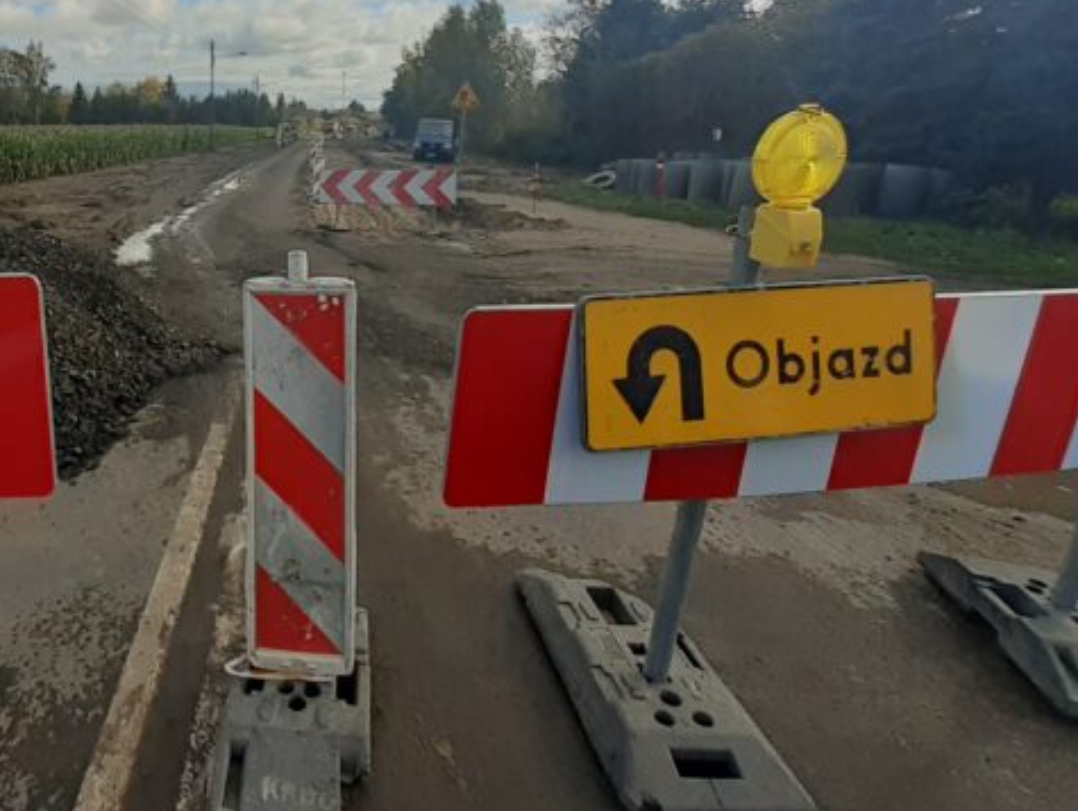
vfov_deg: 61.9
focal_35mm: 21
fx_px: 654
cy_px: 268
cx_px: 252
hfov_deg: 72.7
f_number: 2.2
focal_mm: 1.13
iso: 40
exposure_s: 1/1255
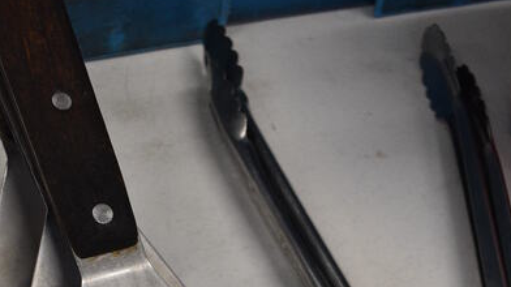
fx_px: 894
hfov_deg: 31.9
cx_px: 219
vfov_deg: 16.5
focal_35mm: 66
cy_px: 435
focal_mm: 18
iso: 1100
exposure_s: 1/125
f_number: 3.5
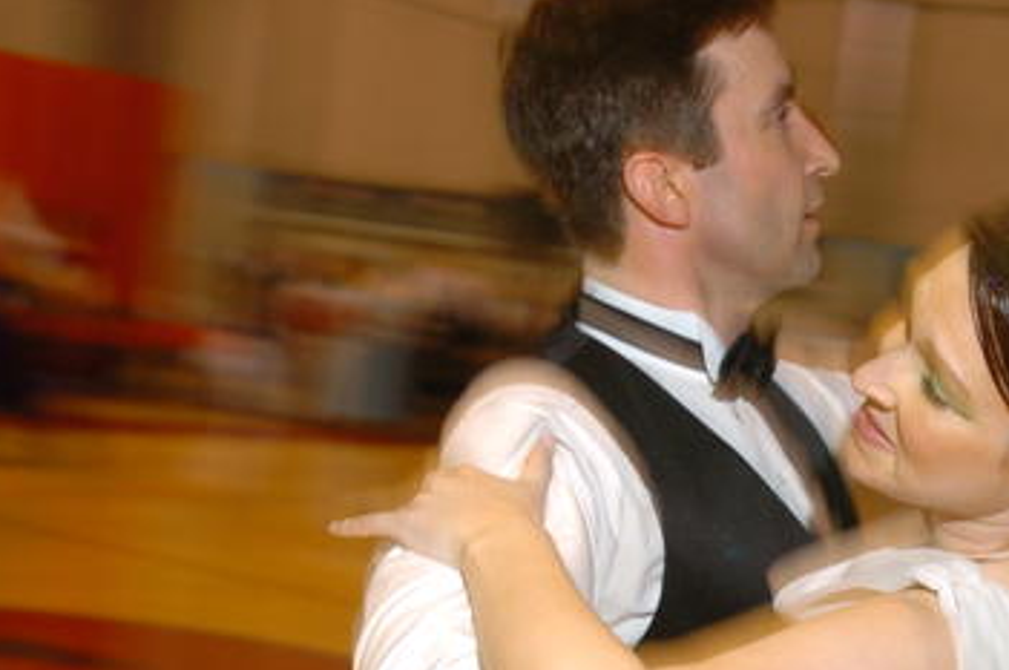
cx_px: 897
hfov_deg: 24.1
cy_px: 509
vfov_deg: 16.5
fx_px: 2295
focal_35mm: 82
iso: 250
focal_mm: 30
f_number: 5
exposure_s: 1/20
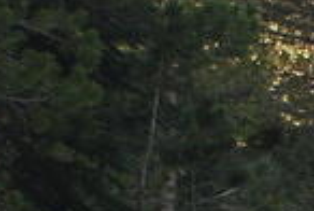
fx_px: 2570
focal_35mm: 294
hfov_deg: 6.7
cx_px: 660
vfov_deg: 4.6
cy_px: 511
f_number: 4
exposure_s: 1/60
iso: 250
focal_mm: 28
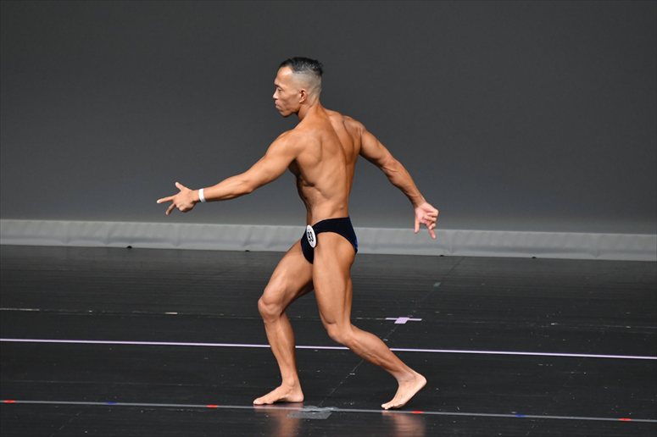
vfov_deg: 3.7
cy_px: 218
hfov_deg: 5.5
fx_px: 6840
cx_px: 328
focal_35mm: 375
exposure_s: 1/400
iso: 4000
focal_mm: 250
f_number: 5.6
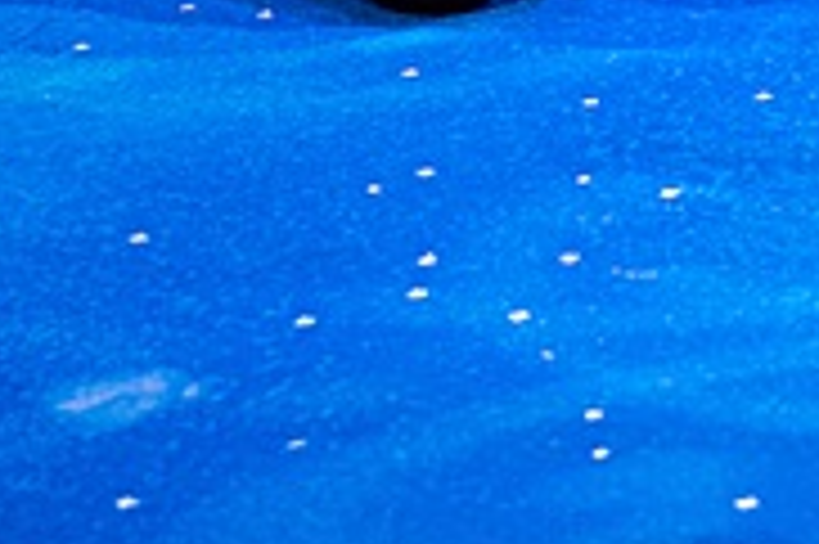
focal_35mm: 168
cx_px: 1881
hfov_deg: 10.7
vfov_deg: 7.2
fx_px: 3825
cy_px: -1075
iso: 1000
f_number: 2.8
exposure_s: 1/400
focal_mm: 25.5
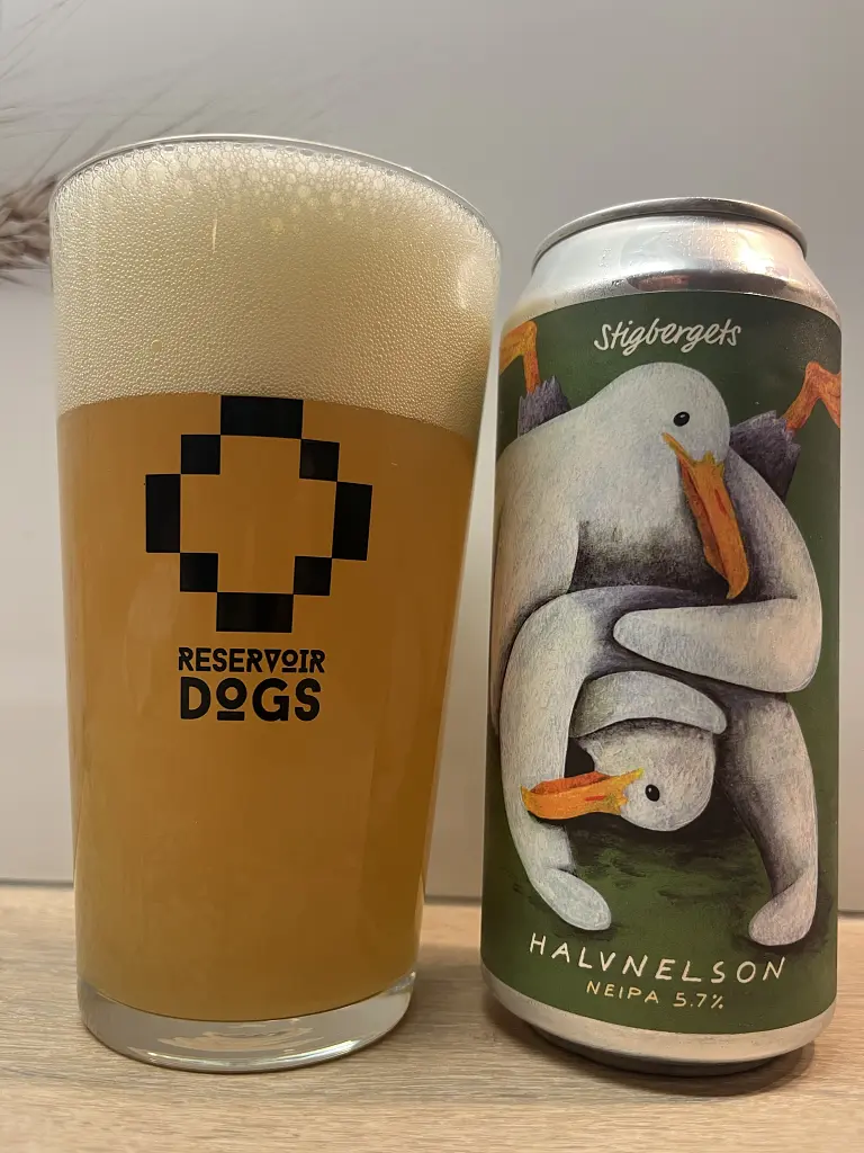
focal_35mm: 26
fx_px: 865
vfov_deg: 67.3
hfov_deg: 53.1
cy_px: 576
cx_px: 432
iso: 80
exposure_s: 1/50
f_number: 1.6
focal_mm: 5.1
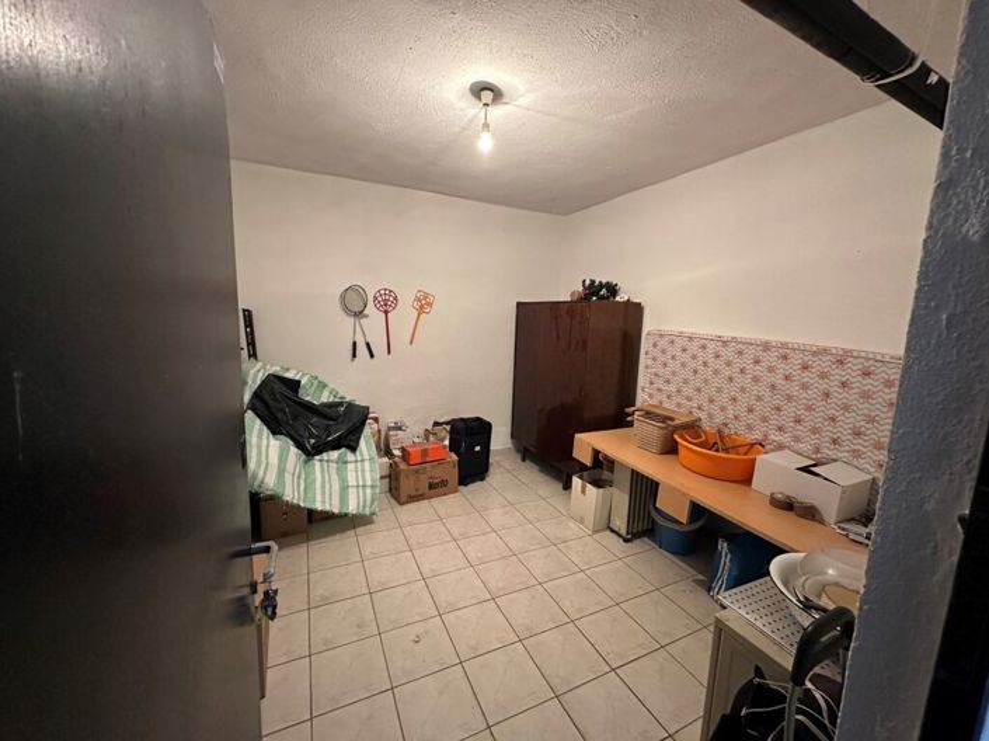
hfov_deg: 102.1
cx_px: 494
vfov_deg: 85.6
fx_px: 400
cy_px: 370
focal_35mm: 14
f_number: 2.2
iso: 800
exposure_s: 1/50
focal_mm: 2.22
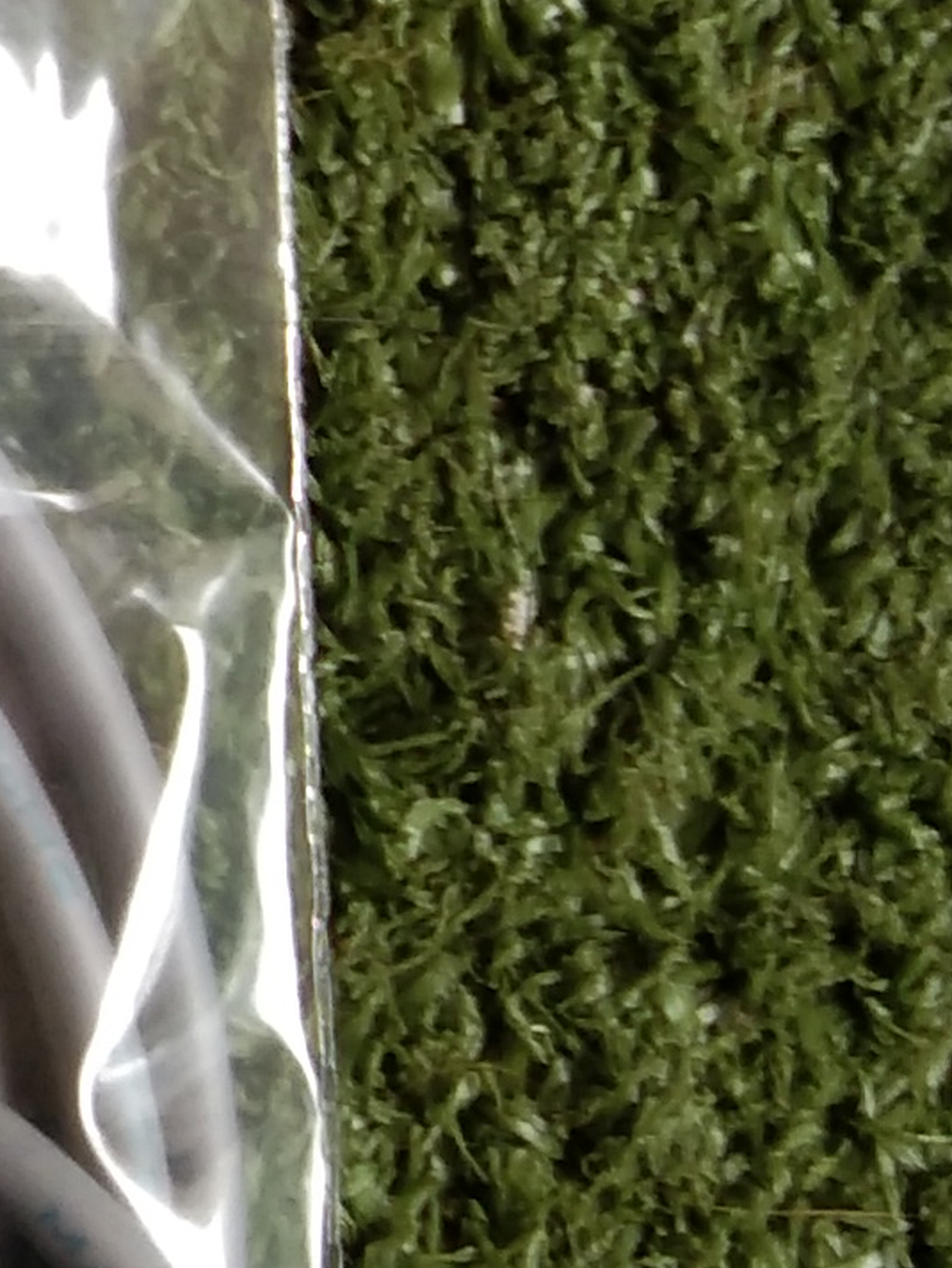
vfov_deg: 11.2
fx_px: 6415
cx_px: -1470
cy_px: 16
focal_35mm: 175
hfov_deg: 7.8
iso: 146
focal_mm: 3.65
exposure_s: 1/50
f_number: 2.2
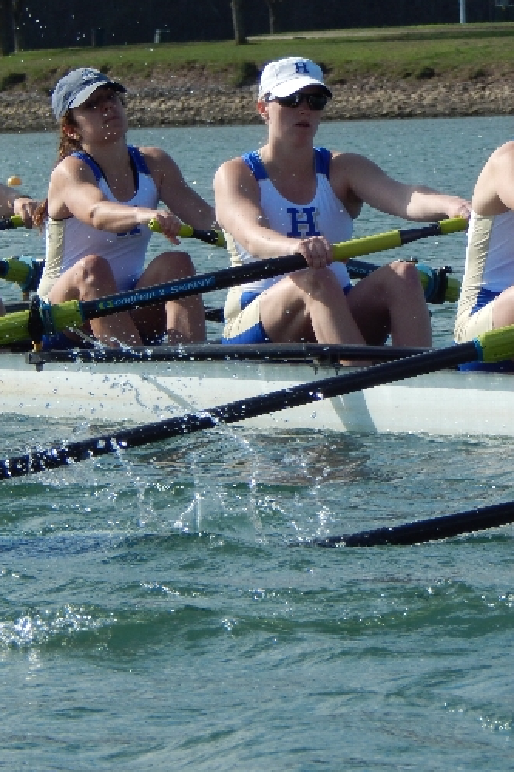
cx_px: 438
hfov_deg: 3.5
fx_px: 8336
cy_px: 386
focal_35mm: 389
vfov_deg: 5.3
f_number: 5.7
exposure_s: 1/800
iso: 125
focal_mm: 50.1
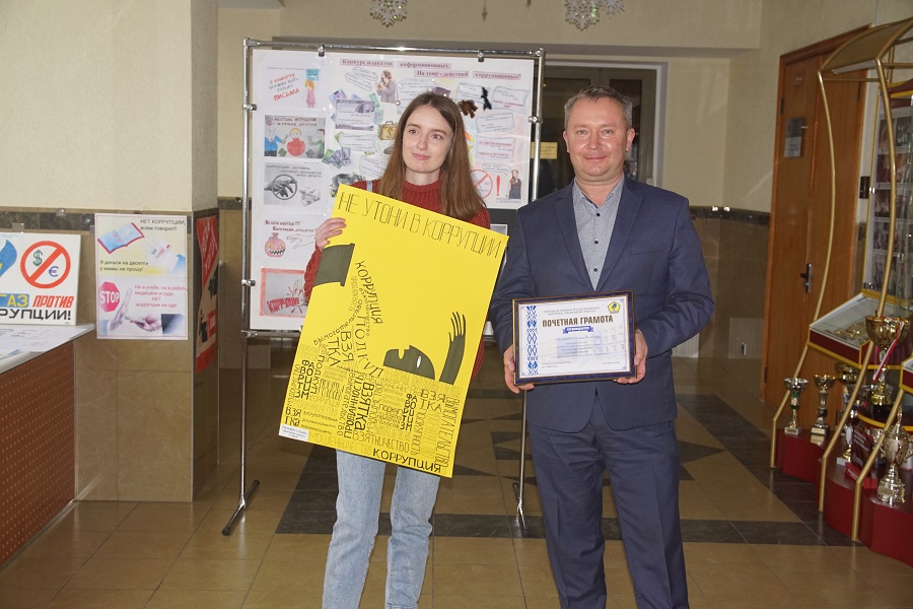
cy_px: 304
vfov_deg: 29.9
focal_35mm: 45
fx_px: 1141
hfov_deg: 43.6
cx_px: 456
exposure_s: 1/160
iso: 800
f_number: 4
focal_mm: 30
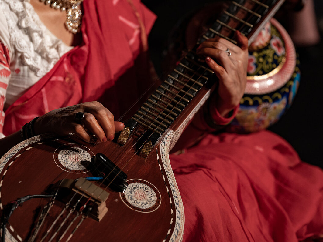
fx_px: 2026
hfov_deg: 9.1
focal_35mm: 217
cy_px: 121
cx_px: 156
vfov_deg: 6.9
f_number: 3.5
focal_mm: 200
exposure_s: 1/160
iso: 3200
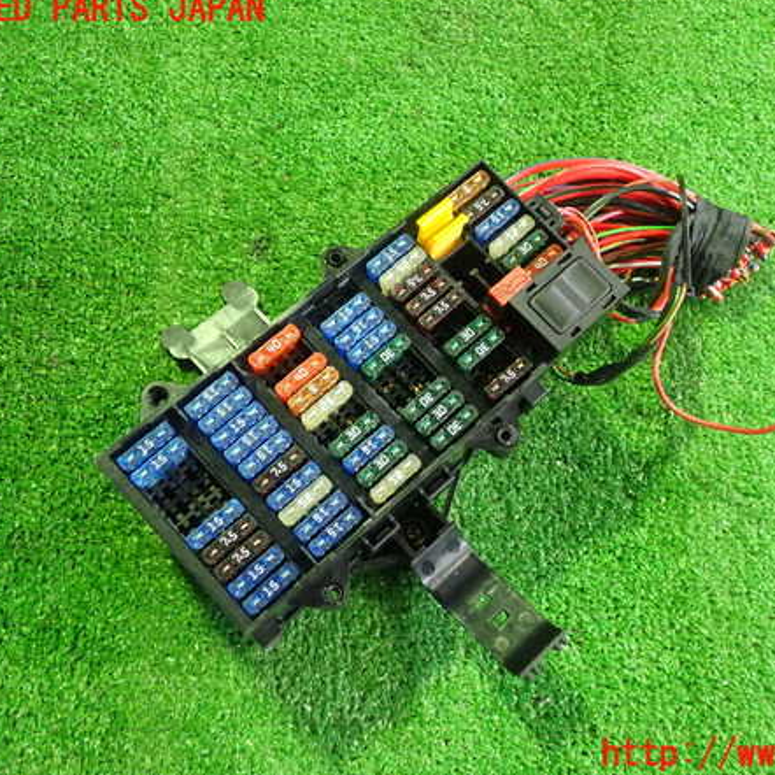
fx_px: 912
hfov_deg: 45.8
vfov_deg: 46.0
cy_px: 382
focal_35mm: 36
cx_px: 472
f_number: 2.3
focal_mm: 5.4
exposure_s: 1/30
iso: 800
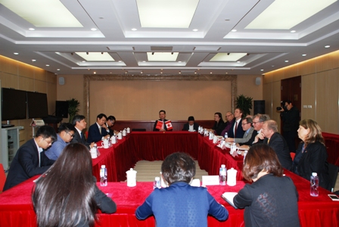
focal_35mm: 30
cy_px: 114
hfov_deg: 61.9
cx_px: 170
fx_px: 283
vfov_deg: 43.7
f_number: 4
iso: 200
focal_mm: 20
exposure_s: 1/60
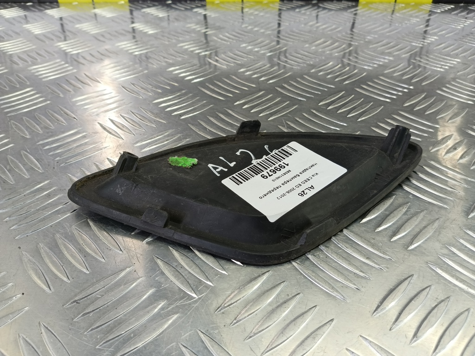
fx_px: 316
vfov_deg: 58.9
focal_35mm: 23
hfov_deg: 73.9
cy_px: 178
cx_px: 238
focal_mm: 4.11
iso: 113
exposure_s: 1/50
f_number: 1.6
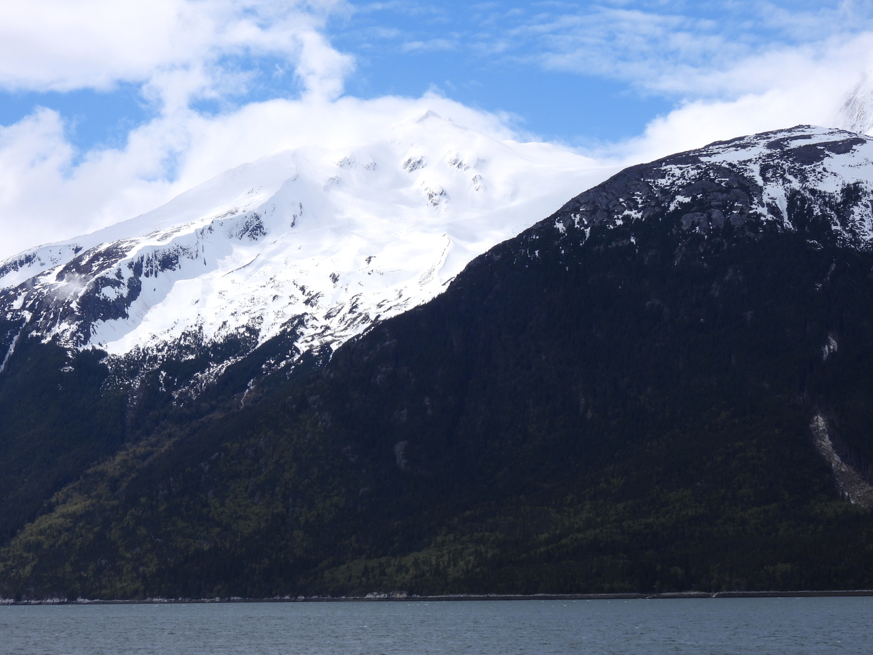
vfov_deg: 17.4
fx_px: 2144
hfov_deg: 23.0
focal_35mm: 85
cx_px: 436
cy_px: 328
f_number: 4.5
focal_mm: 15.2
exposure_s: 1/1600
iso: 100
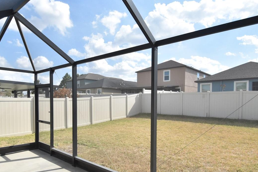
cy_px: 104
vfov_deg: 54.6
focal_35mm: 23
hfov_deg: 76.0
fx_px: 165
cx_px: 119
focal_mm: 10
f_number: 3.5
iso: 800
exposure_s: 1/4000
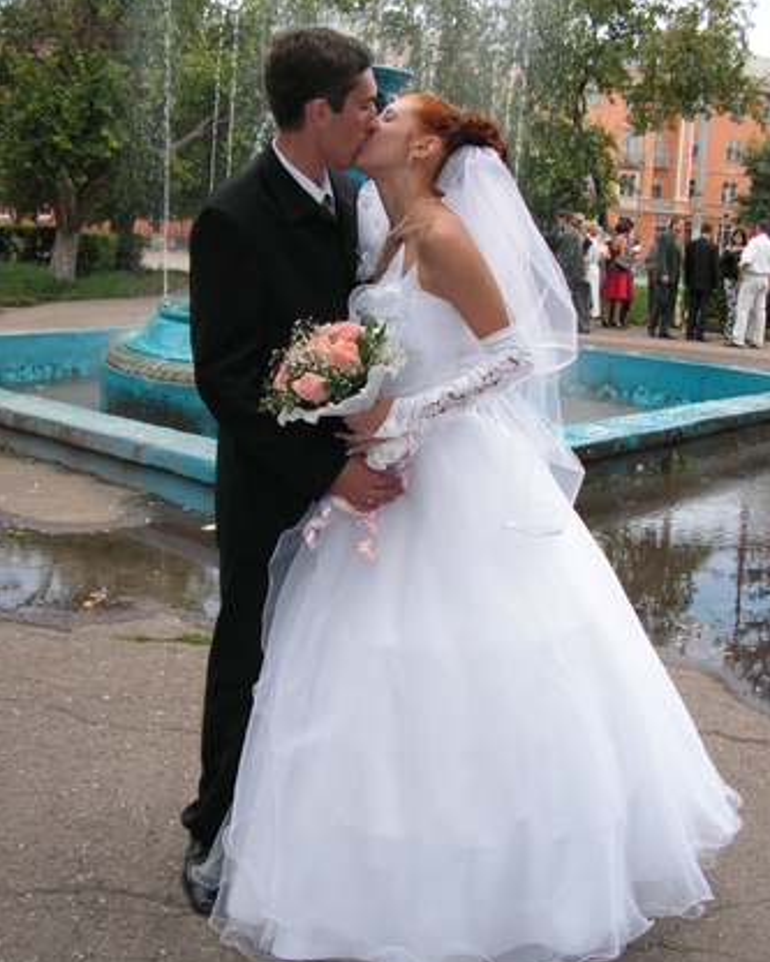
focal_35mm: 38
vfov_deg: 47.9
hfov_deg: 39.2
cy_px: 513
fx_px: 1082
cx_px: 388
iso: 50
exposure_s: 1/250
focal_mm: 6
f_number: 3.2
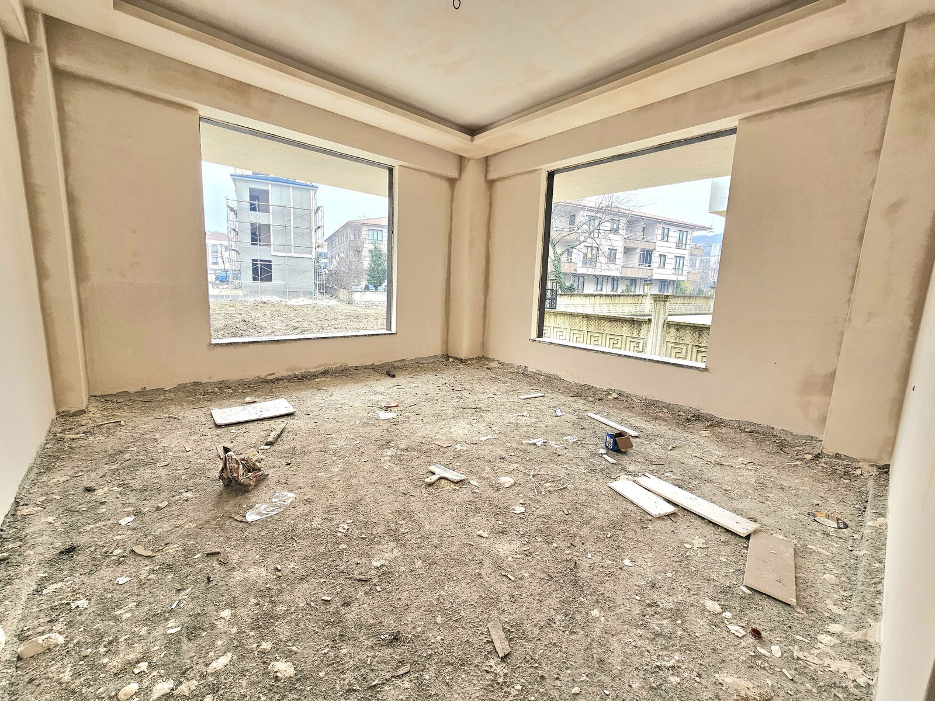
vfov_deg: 89.9
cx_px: 468
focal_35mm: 13
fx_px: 351
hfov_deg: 106.2
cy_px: 350
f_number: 2.2
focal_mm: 2.2
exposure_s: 1/208
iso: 100
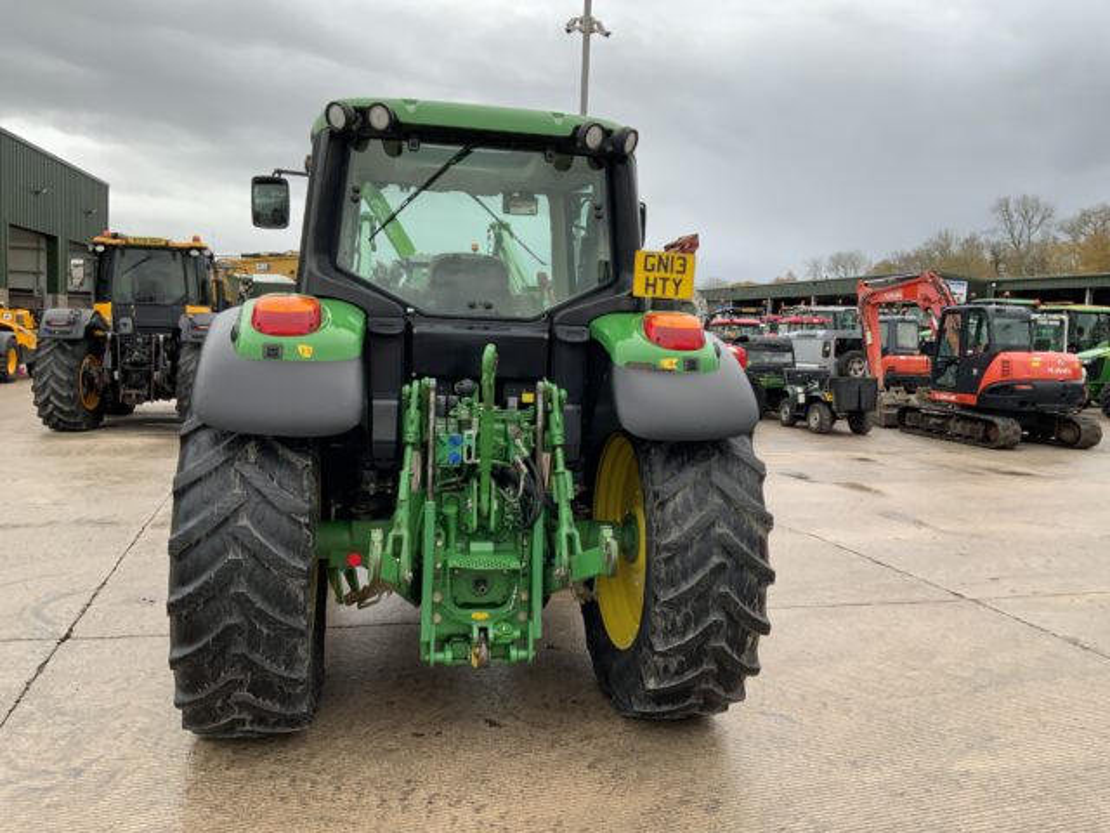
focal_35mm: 29
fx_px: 930
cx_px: 555
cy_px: 416
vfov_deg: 48.2
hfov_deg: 61.7
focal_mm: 3
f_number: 1.8
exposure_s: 1/173
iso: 16
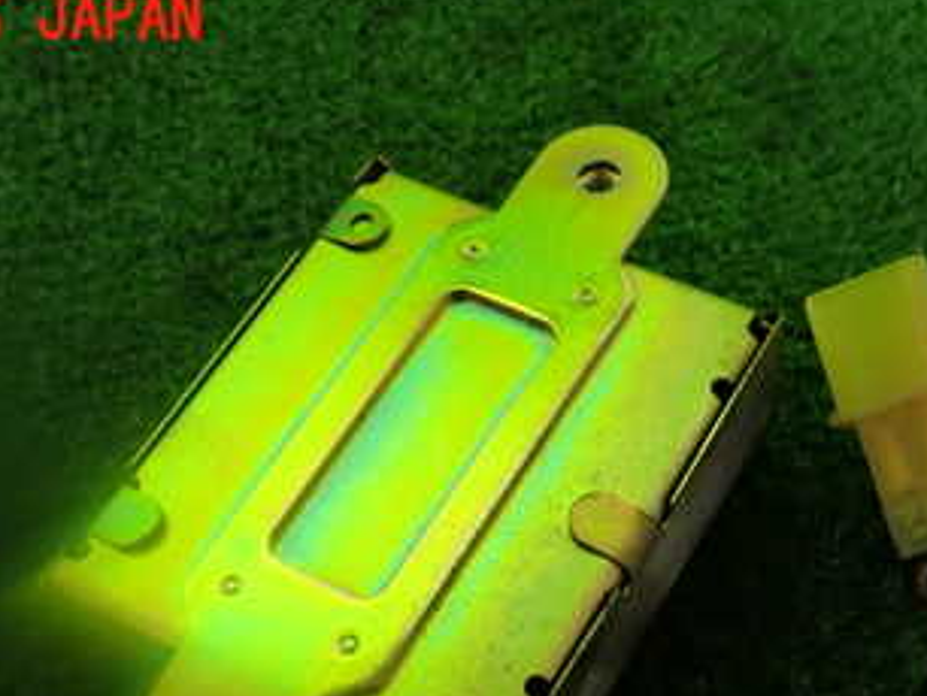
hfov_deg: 38.7
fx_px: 1313
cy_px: 663
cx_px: 560
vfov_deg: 28.3
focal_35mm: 49
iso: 100
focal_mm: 4.5
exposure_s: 1/80
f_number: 2
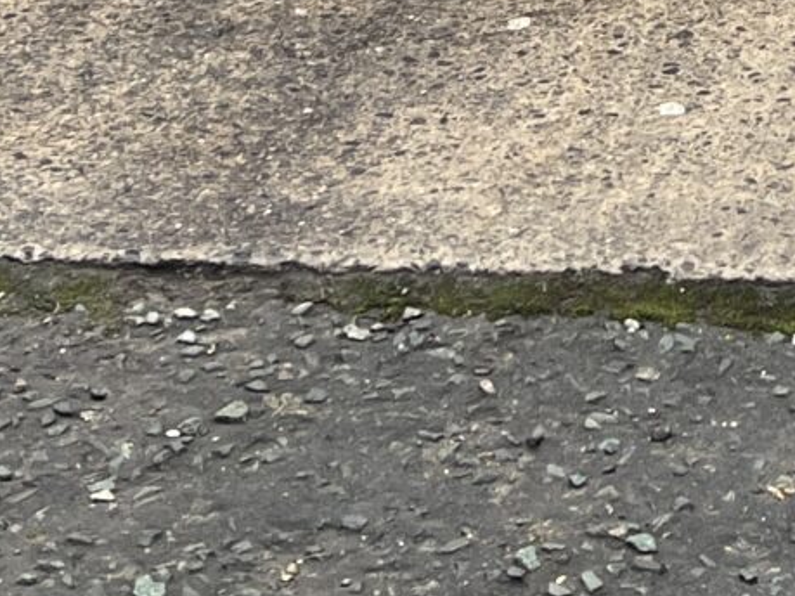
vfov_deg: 9.2
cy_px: -813
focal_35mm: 145
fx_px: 3329
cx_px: 909
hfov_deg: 13.3
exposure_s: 1/121
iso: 64
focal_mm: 5.7
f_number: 1.5
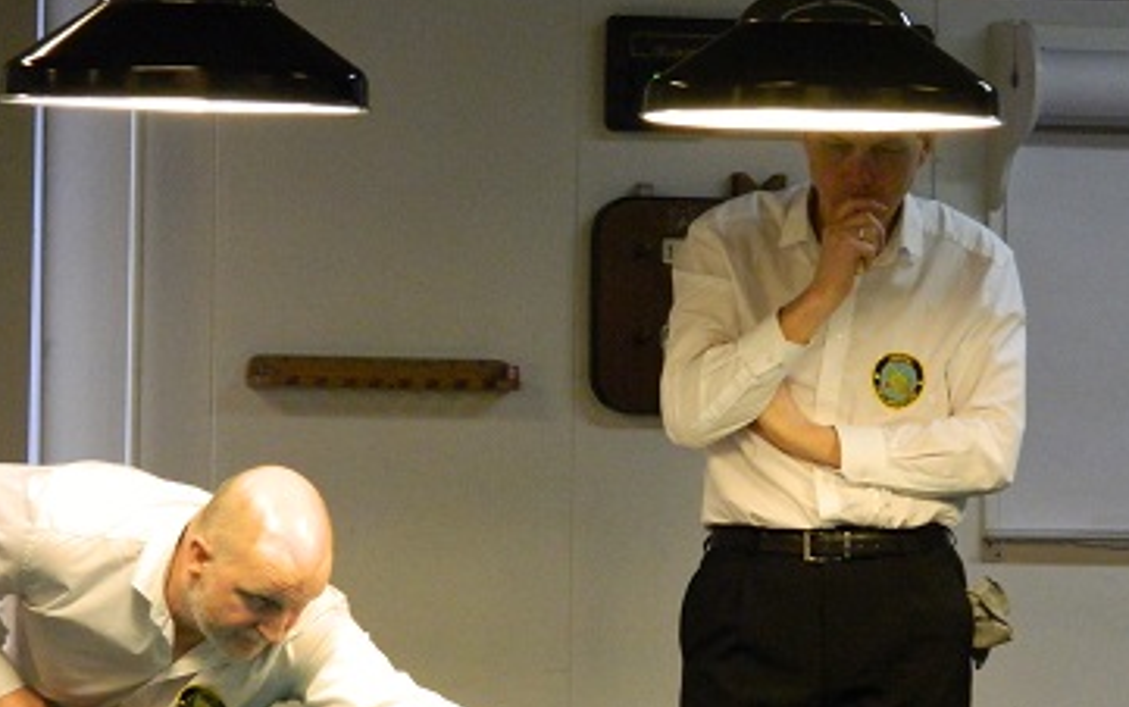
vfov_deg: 5.5
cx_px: 475
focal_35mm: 239
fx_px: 7357
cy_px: 515
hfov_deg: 8.8
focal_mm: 31.8
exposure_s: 1/20
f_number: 5.1
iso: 800
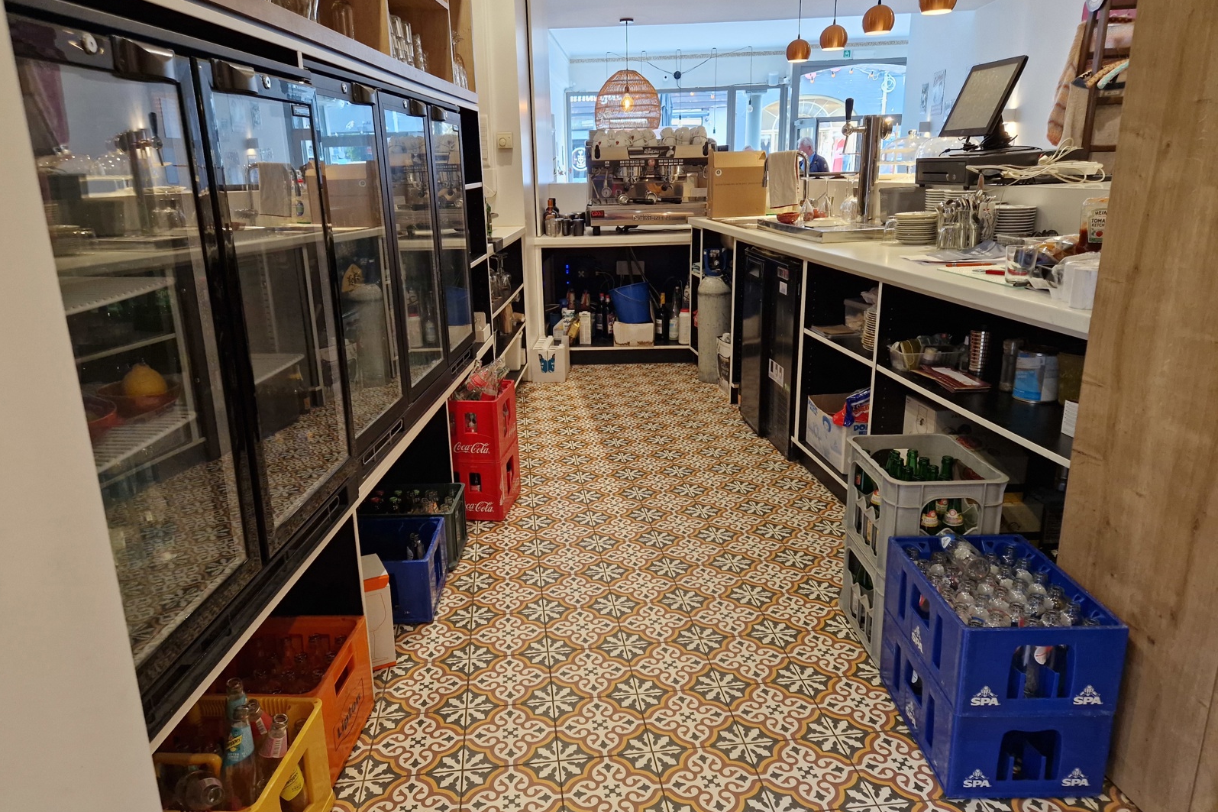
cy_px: 400
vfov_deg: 53.1
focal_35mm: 24
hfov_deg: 73.7
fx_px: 812
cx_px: 609
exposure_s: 1/100
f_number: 1.8
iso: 500
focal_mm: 5.4
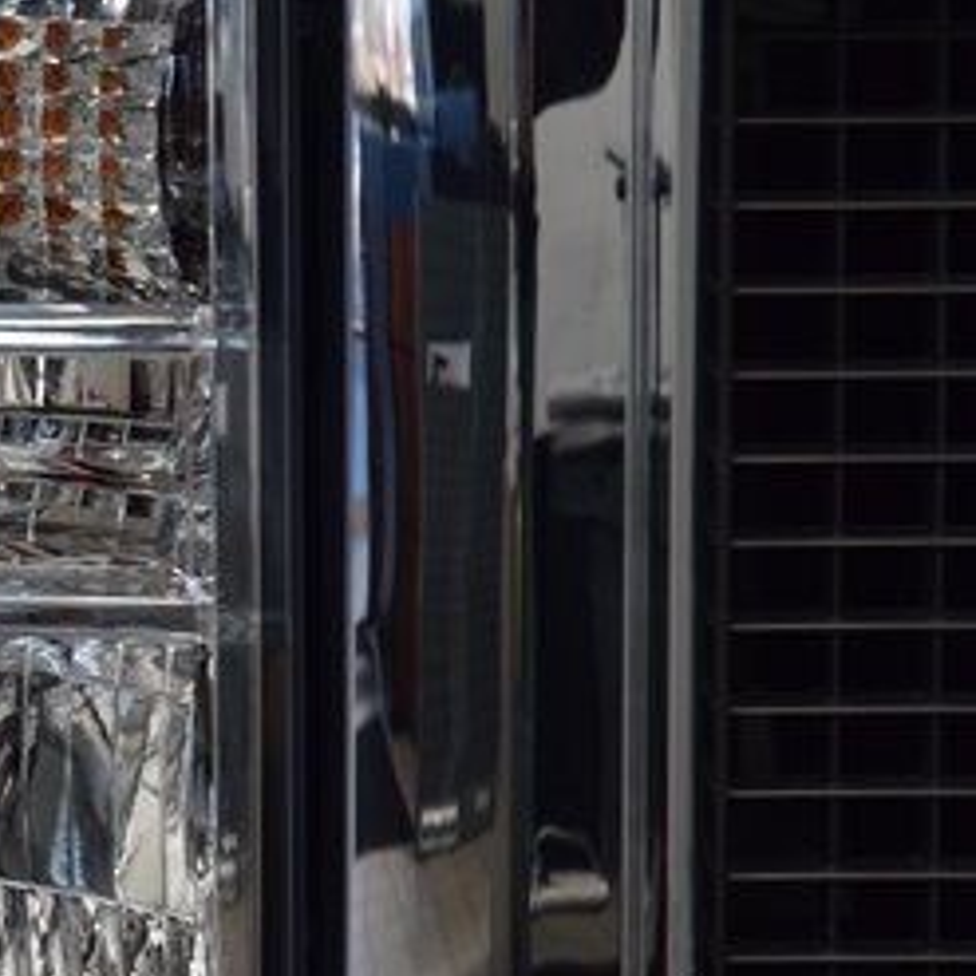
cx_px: -178
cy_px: 575
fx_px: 7369
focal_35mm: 231
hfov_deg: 7.5
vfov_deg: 7.6
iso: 1600
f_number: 6.3
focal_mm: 70
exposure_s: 1/125
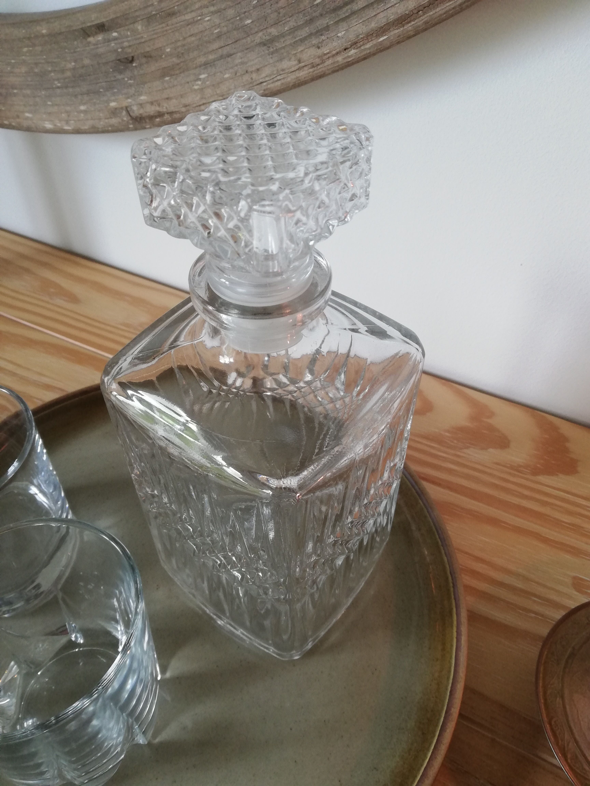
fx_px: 591
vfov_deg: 67.3
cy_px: 393
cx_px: 295
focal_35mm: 26
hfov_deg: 53.1
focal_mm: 3.81
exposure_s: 1/33.3
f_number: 2.2
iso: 200
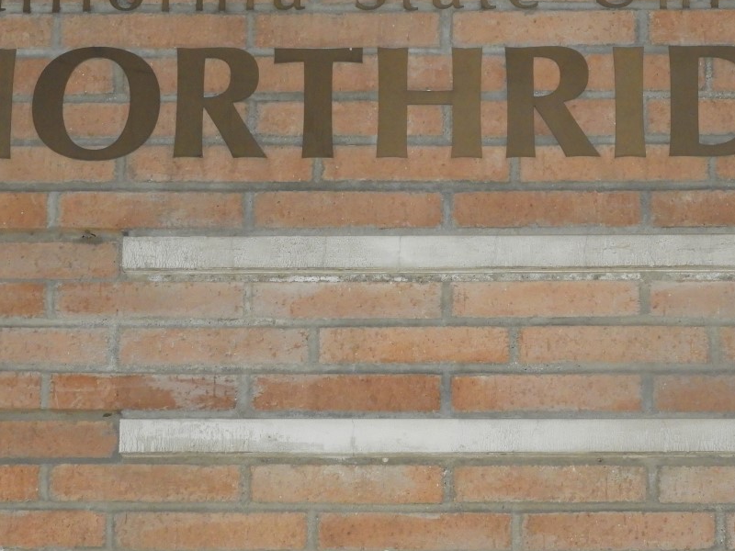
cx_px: 469
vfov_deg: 10.3
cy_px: 131
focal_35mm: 144
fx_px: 3058
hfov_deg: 13.7
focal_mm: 14.3
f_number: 4.5
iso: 400
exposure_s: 1/60
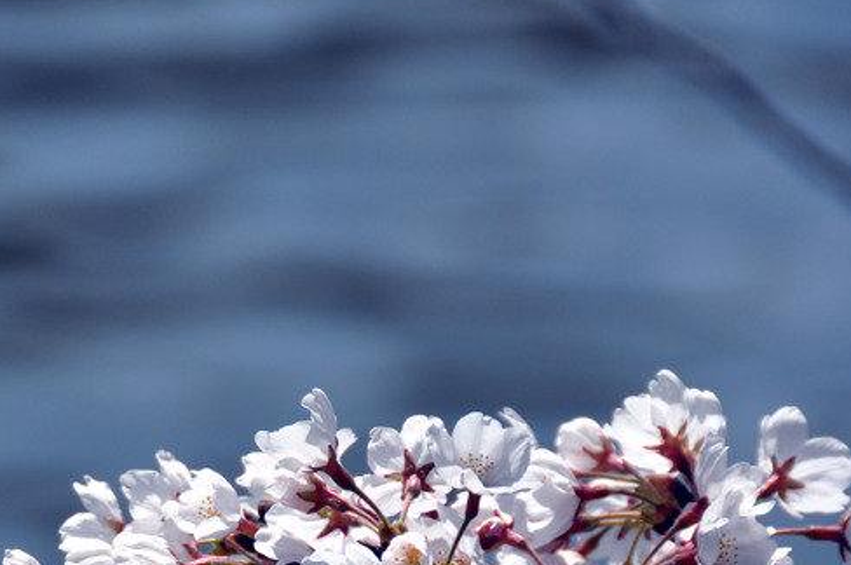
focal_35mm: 630
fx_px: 14873
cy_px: 546
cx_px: 96
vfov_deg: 2.2
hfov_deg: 3.3
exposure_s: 1/1250
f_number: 5.6
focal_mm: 200
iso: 200
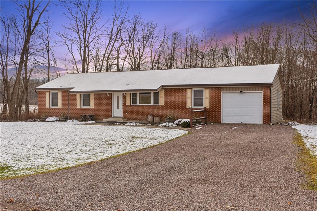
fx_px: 334
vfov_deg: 35.0
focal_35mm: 38
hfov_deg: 50.7
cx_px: 158
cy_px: 106
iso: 125
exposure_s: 1/800
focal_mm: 38
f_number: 8
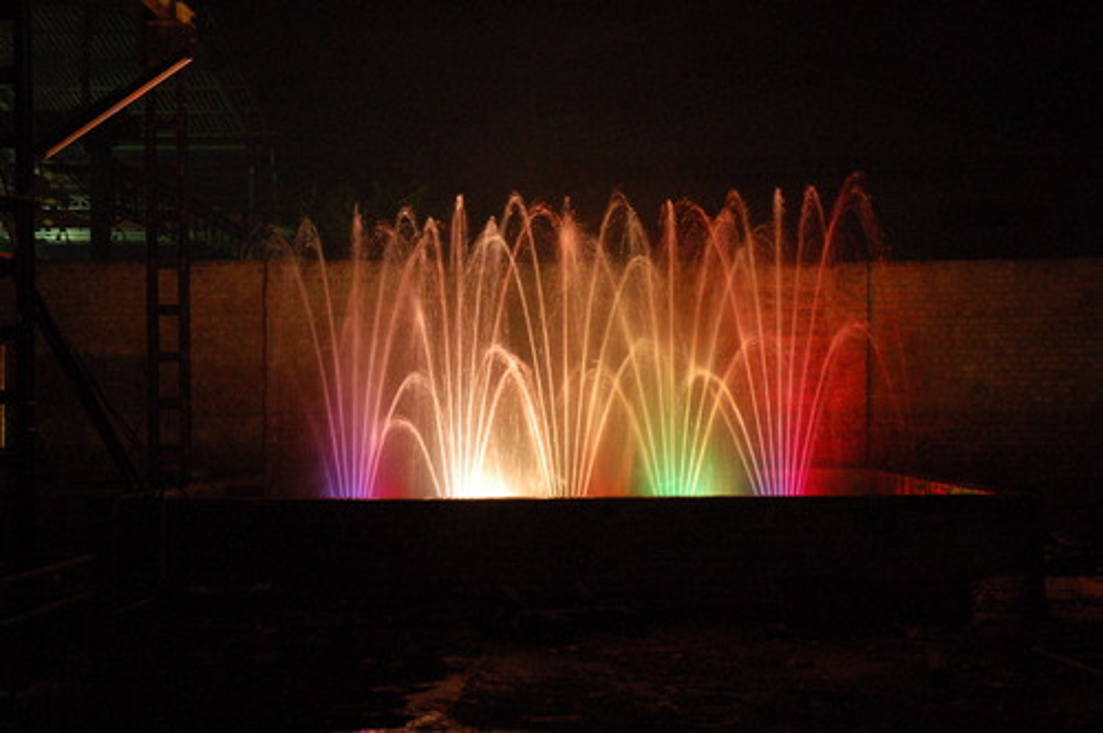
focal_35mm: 60
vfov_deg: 22.6
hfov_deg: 33.4
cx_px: 552
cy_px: 366
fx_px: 1836
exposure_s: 1/5
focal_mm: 40
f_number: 4.5
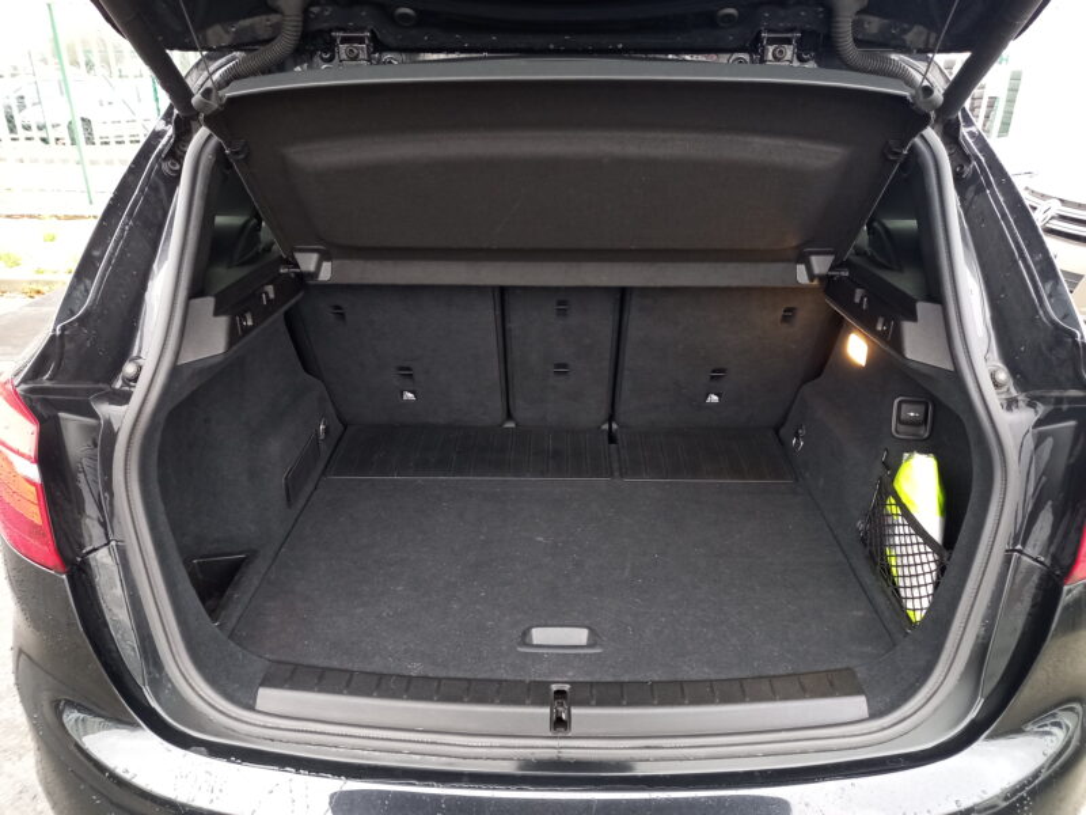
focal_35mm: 25
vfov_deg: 54.9
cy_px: 408
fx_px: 784
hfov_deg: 69.4
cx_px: 543
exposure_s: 1/25
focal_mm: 4.6
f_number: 2
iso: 250
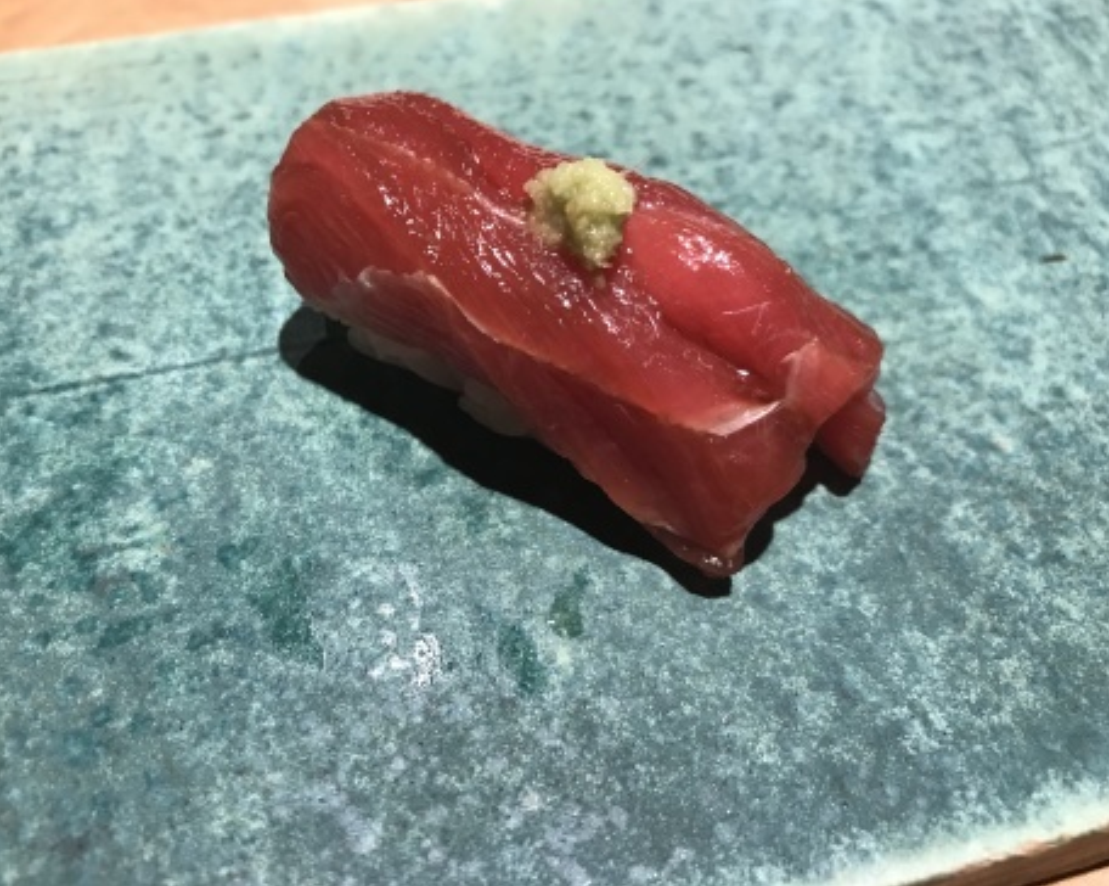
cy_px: 432
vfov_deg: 48.4
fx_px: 984
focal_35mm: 30
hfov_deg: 58.8
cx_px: 520
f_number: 1.8
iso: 40
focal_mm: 3.99
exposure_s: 1/30
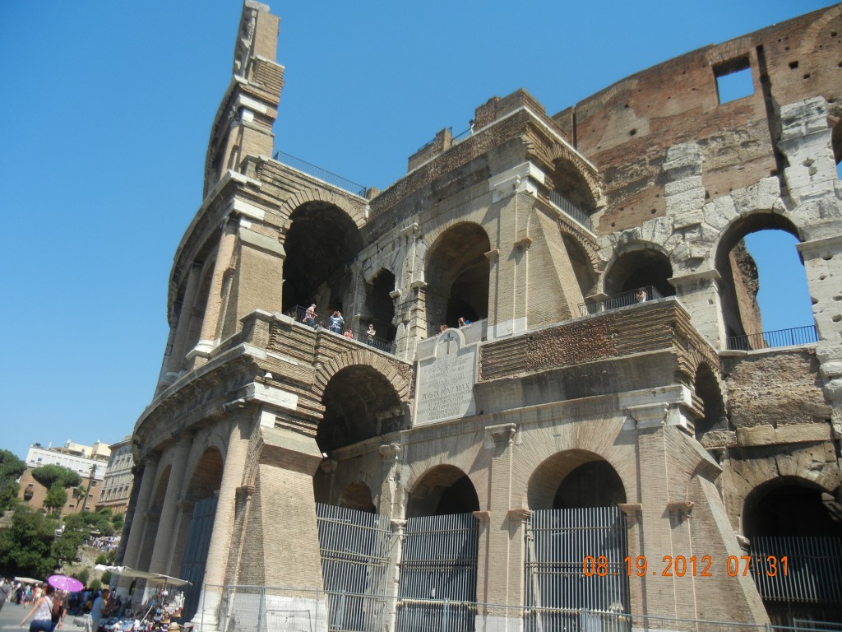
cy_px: 316
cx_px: 421
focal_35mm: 30
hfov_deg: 60.0
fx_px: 730
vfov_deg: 46.8
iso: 160
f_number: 7
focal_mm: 5.4
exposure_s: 1/310
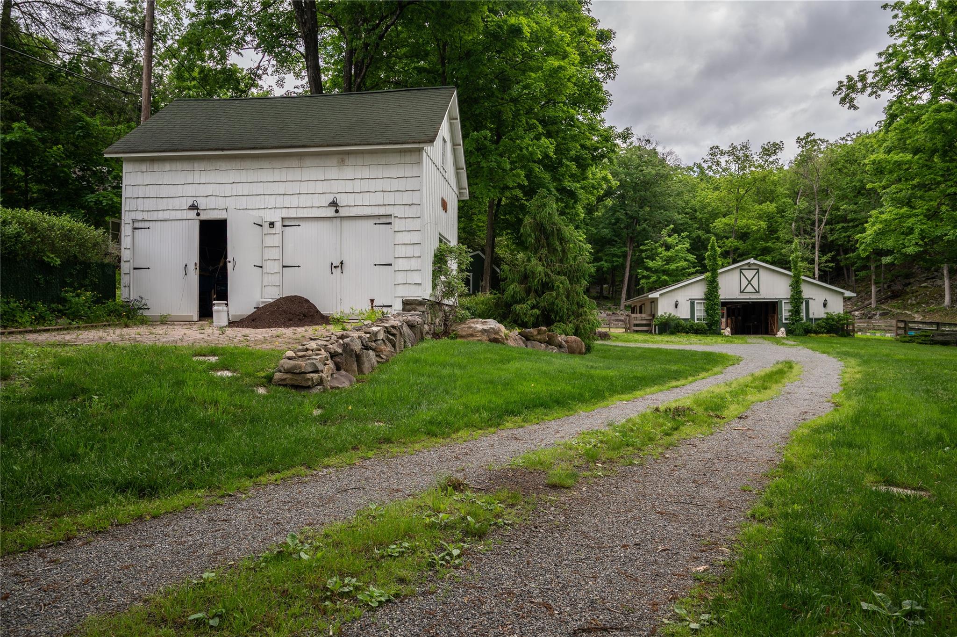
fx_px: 637
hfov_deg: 73.8
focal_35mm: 24
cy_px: 318
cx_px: 478
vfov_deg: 53.1
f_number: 6.3
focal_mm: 24
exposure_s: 1/160
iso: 100
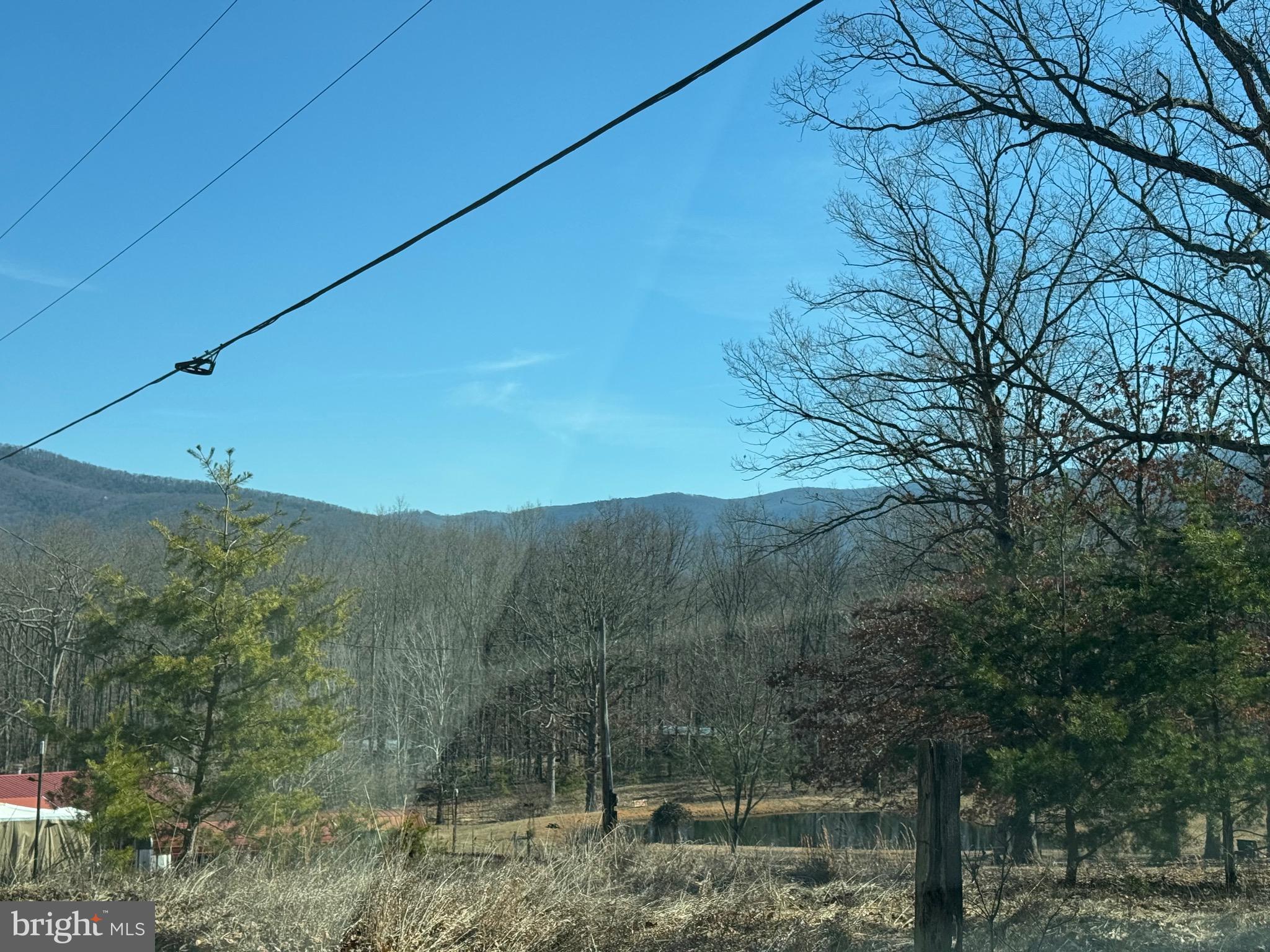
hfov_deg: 39.7
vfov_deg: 30.3
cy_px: 476
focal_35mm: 48
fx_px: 1761
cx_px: 635
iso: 64
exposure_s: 1/3610
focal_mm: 6.76
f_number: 1.78
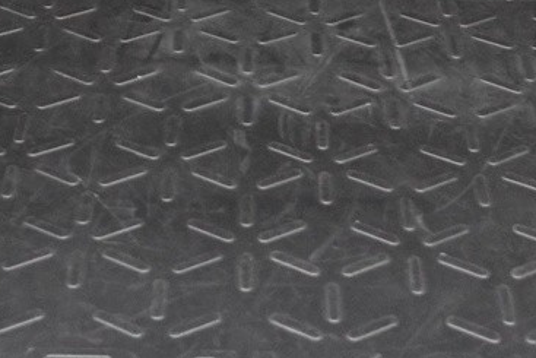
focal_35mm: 106
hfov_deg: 19.3
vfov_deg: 12.3
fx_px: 1579
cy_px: -180
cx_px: 261
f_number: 1.8
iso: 800
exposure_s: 1/13
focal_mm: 9.4
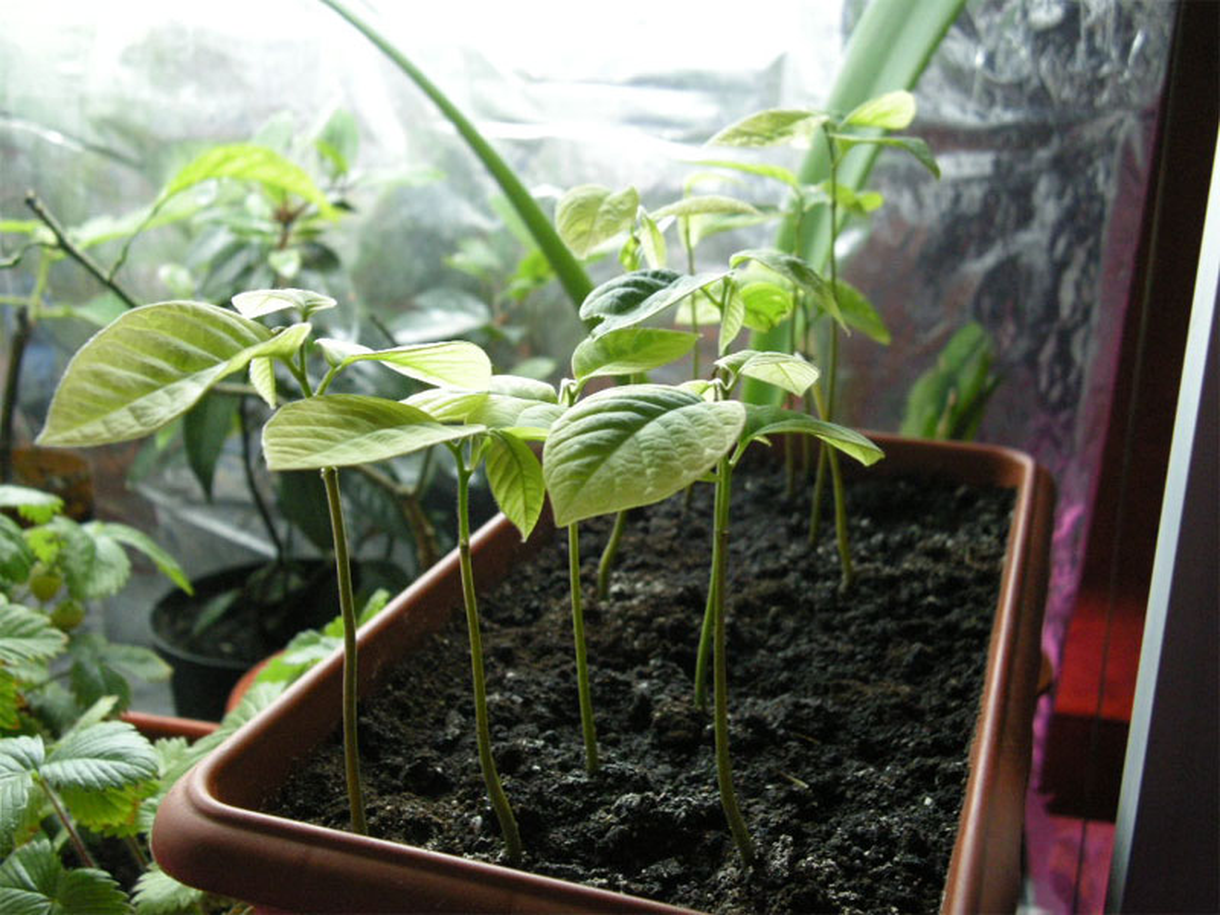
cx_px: 610
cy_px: 458
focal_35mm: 37
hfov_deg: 50.1
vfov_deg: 38.7
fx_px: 1304
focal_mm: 7.9
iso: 400
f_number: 2.8
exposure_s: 1/39.4
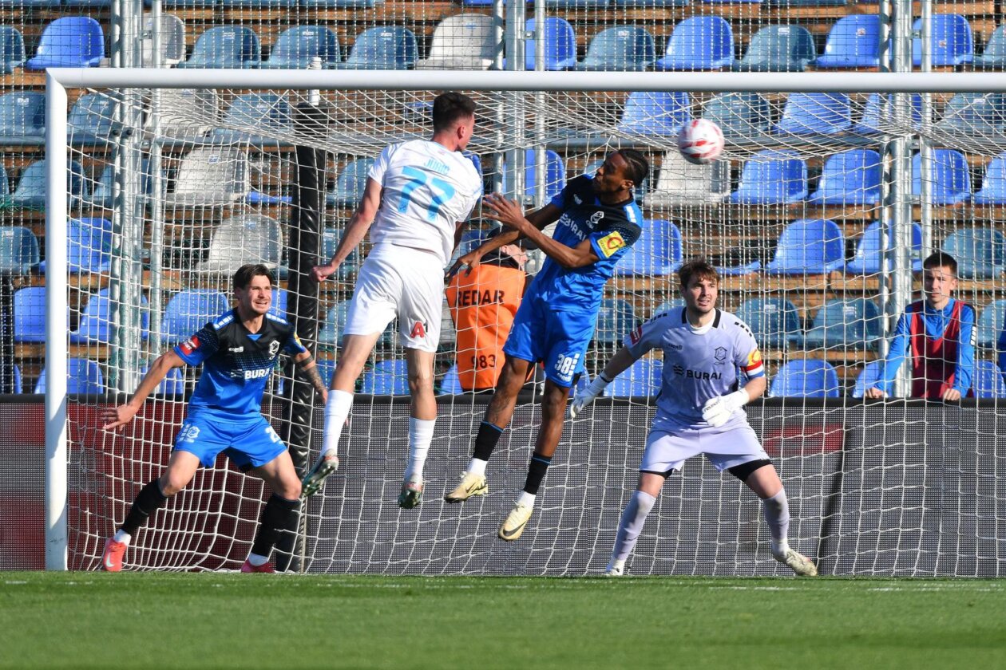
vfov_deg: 3.4
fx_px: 11177
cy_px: 335
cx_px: 503
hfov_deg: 5.2
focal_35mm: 400
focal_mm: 400
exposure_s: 1/1250
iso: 200
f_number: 5
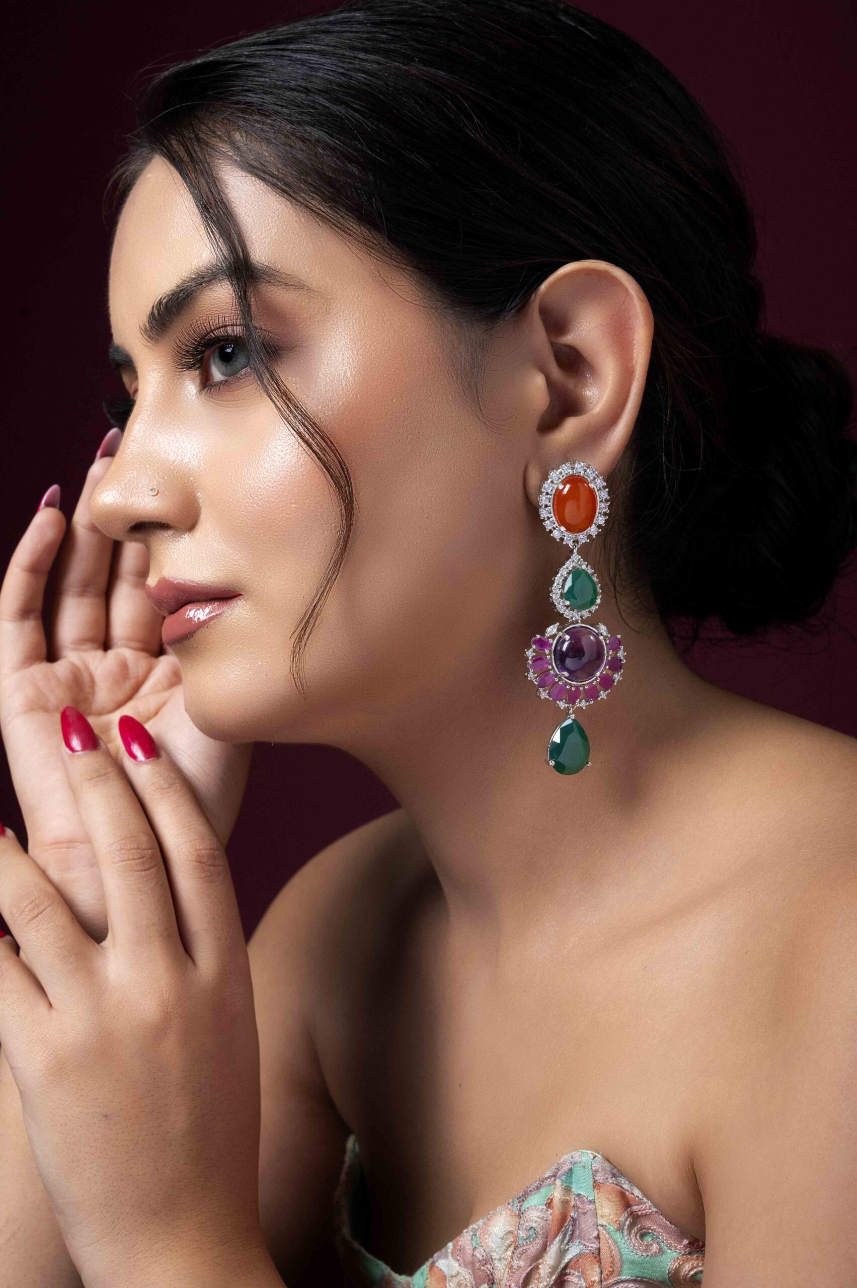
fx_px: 2360
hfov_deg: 20.6
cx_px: 428
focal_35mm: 66
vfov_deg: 30.5
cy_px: 644
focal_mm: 66
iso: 320
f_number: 10
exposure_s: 1/160
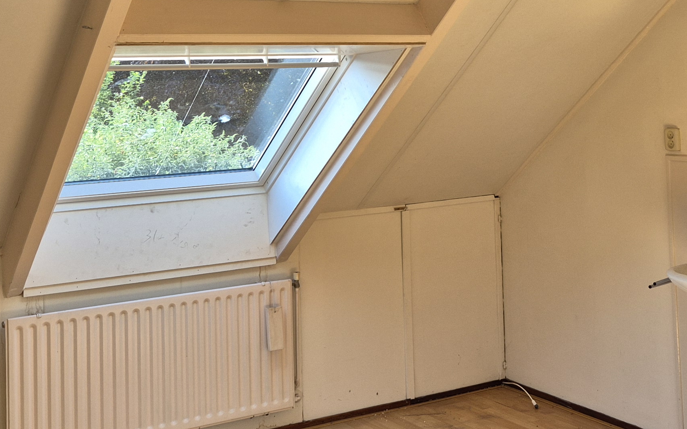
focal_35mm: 57
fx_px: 1067
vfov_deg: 22.1
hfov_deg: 35.6
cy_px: 27
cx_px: 412
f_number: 1.8
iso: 40
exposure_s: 1/180
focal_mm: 5.4
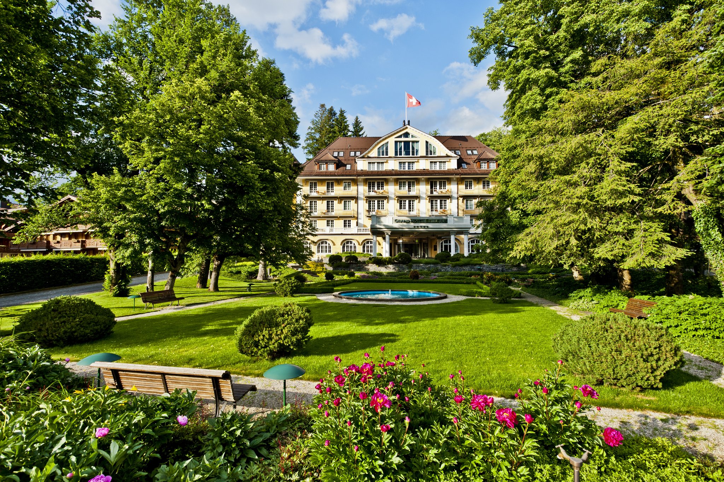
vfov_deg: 70.4
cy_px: 241
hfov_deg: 93.3
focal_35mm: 17
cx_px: 362
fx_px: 342
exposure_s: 1/200
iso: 200
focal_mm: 17
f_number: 8
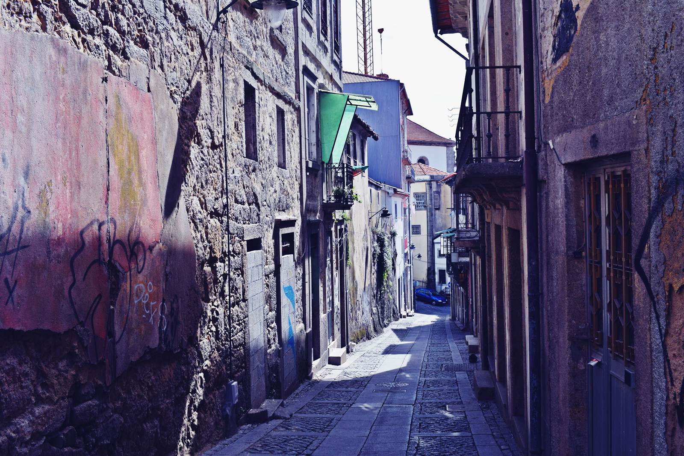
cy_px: 228
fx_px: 684
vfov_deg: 36.9
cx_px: 342
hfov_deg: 53.1
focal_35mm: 36
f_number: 9
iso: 200
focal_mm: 24
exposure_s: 1/320
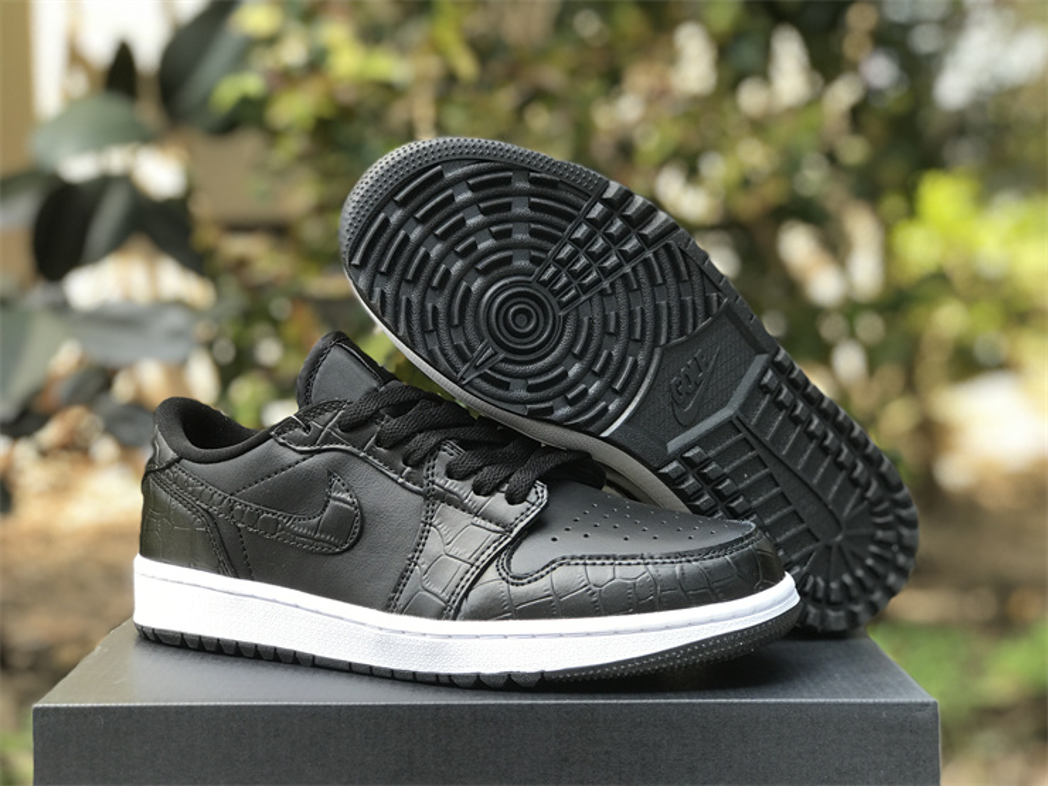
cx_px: 524
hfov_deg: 33.8
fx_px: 1726
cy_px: 393
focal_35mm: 57
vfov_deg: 25.7
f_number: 2.8
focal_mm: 6.6
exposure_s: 1/100
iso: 20
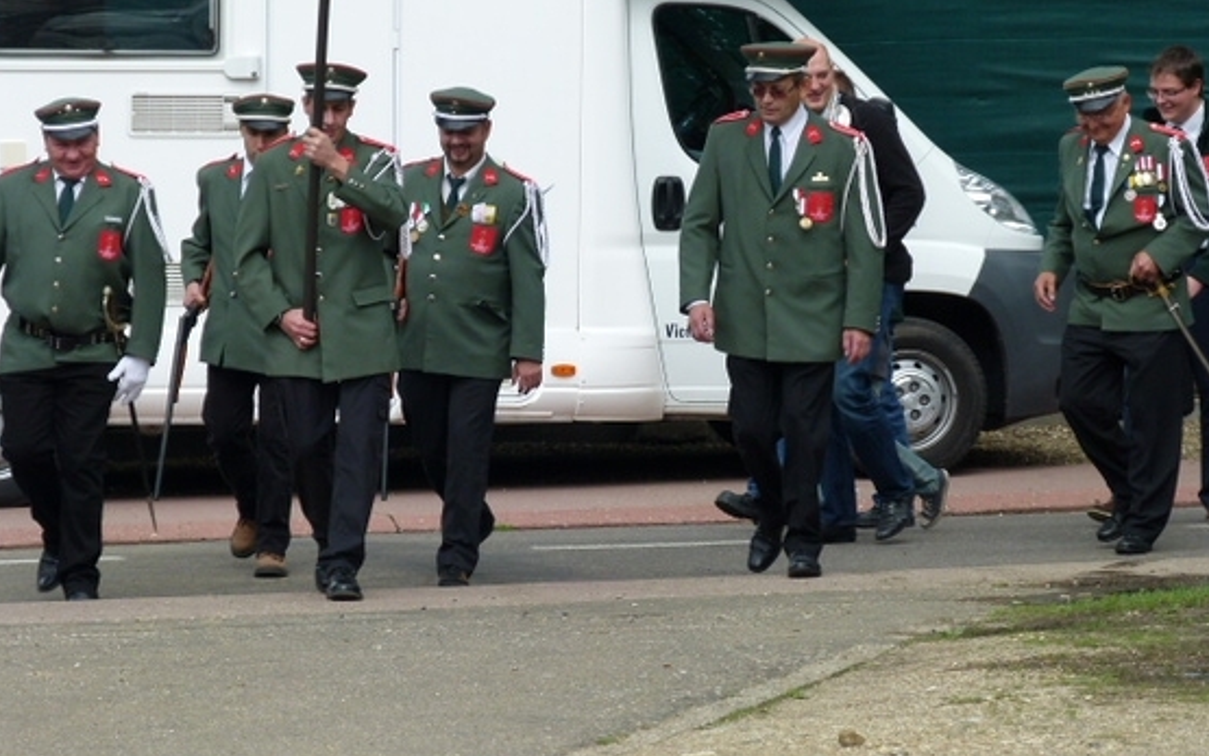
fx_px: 9523
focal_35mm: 289
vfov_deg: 4.5
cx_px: 608
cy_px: 373
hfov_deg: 7.3
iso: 100
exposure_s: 1/320
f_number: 4
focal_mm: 45.4
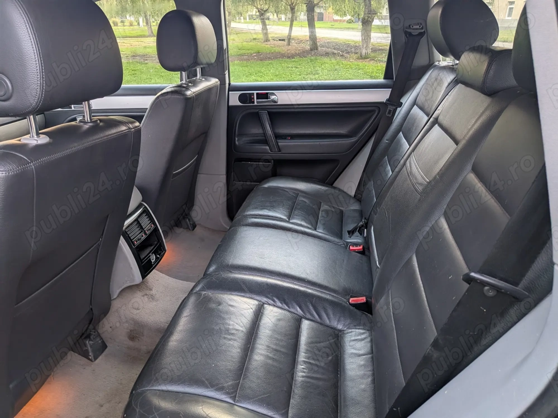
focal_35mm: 24
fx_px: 387
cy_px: 209
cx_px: 279
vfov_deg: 56.8
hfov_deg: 71.6
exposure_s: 1/50.4
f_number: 1.7
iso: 24
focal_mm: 4.53
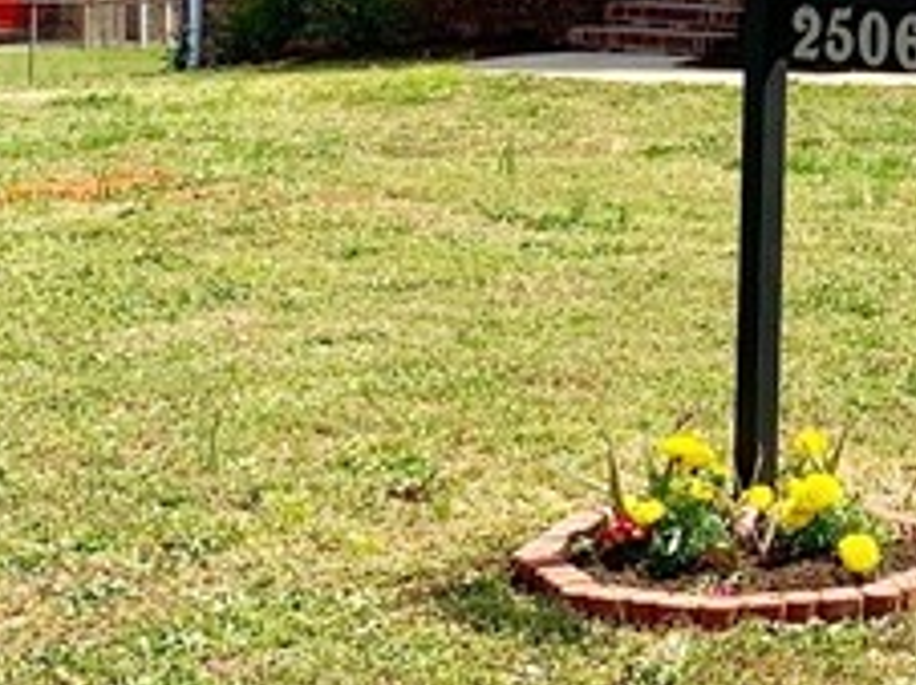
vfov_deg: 12.3
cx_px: 1252
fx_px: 3119
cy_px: -53
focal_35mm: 118
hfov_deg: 15.7
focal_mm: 4.25
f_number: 1.8
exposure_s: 1/1447
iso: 25
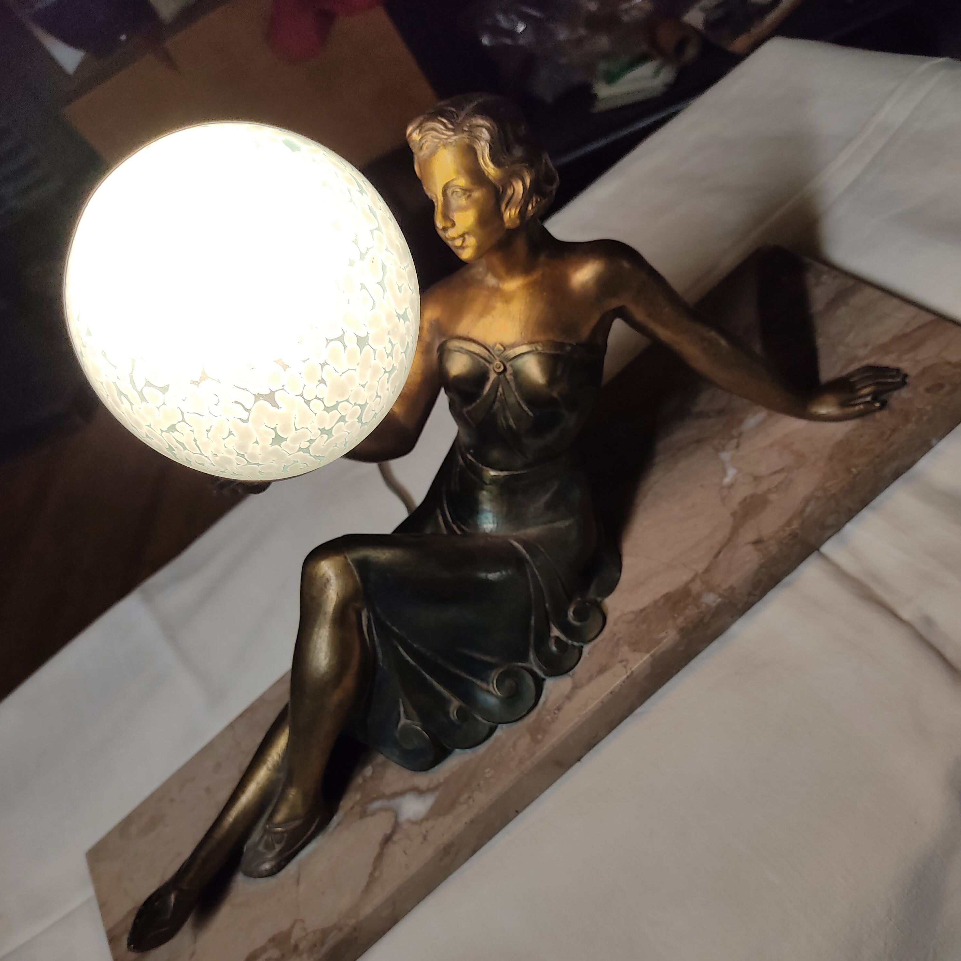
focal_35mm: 31
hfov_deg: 52.5
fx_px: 974
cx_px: 479
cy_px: 573
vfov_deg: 52.2
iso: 183
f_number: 1.79
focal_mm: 4.74
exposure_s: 1/100
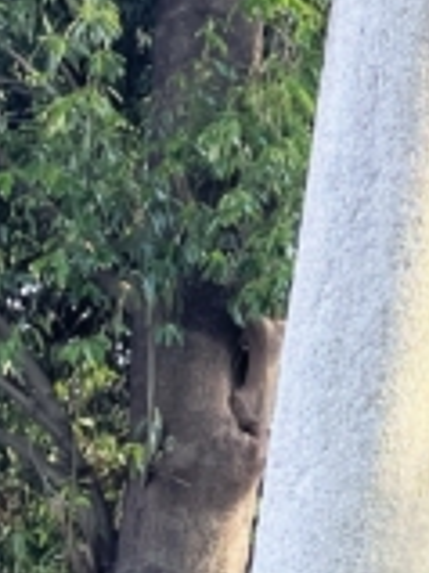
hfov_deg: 8.4
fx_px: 2614
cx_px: 1134
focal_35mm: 158
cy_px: 231
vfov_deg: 12.5
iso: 32
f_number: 1.6
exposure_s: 1/282
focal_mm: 4.2
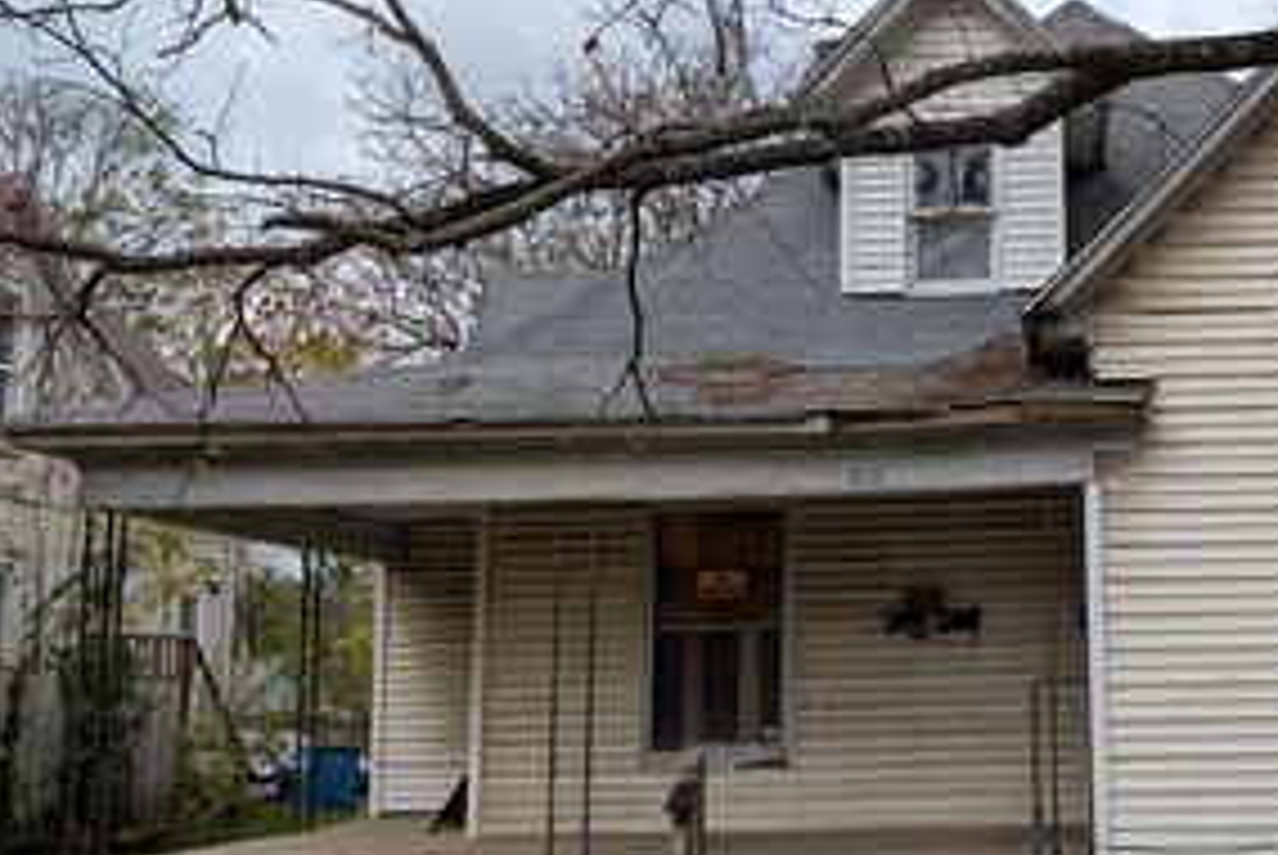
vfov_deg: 29.9
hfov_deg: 42.0
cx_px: 986
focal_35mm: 45
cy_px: 461
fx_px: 1599
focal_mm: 6.9
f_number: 1.68
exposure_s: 1/782
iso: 22
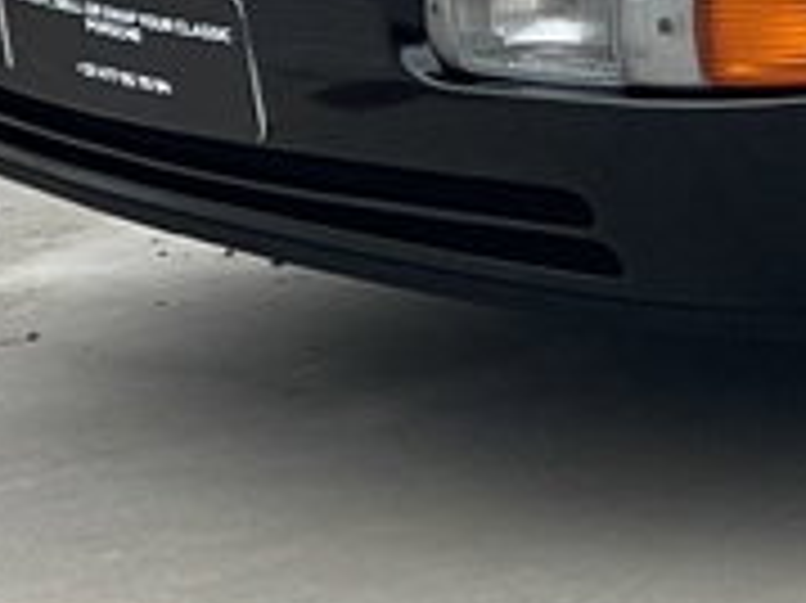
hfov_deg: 6.4
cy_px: -410
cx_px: 1842
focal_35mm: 298
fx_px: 6934
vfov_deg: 4.9
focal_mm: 6
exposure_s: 1/152
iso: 25
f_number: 2
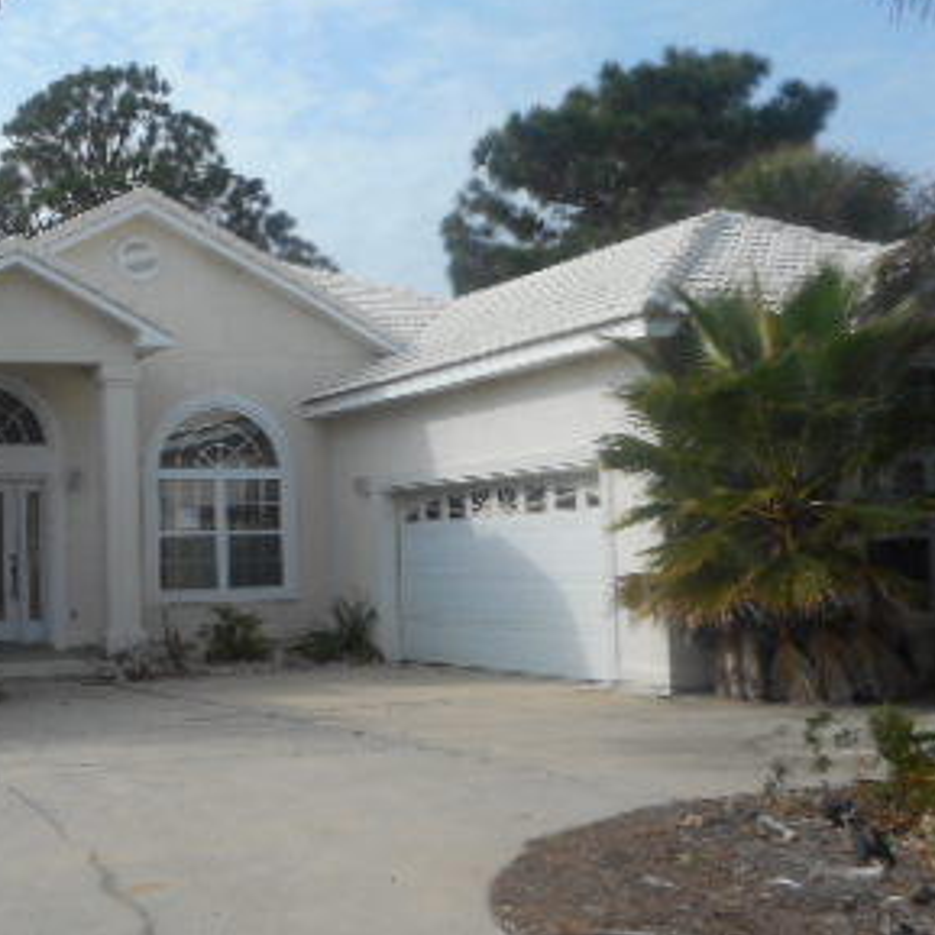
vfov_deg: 34.7
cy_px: 446
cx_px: 236
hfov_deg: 34.0
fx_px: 1497
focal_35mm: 49
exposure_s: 1/800
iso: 80
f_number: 3.7
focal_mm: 4.5
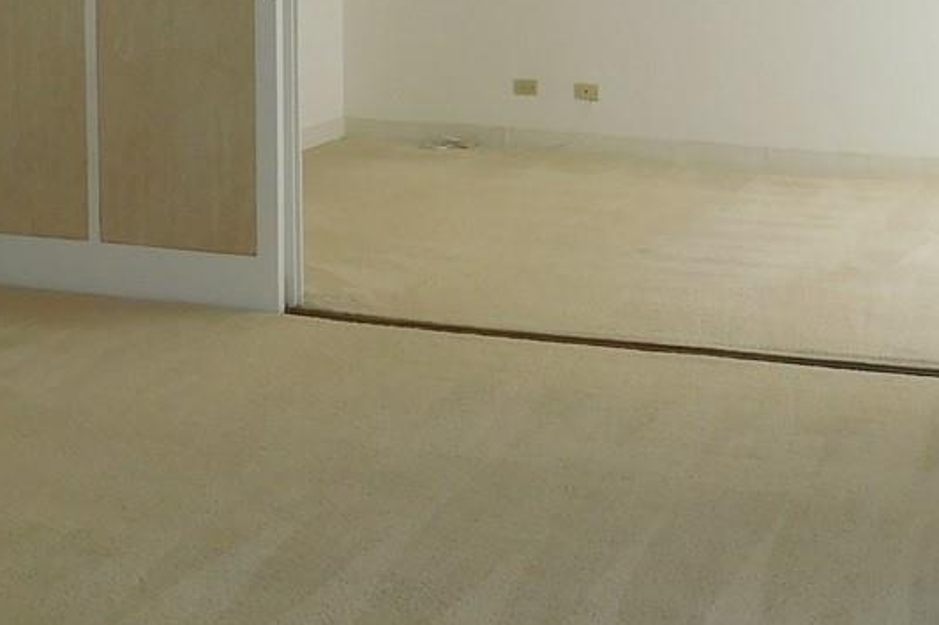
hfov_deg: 27.8
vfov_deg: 18.5
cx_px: 687
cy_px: 34
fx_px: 1877
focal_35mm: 72
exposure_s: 1/100
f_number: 3
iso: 125
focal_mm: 4
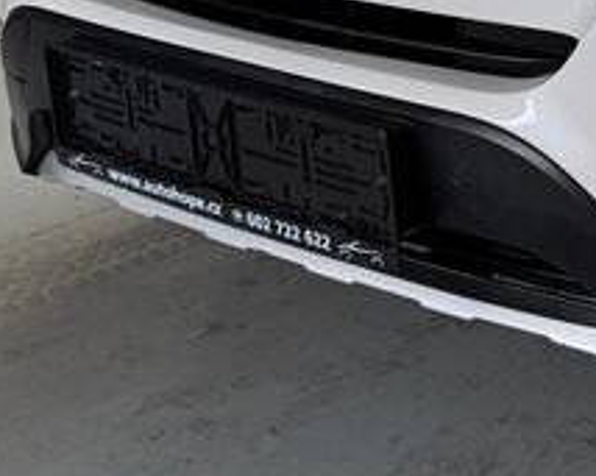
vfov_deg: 13.1
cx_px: 1145
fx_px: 1975
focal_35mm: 112
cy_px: -206
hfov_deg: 14.6
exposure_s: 1/46
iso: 200
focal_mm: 6.76
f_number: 1.78
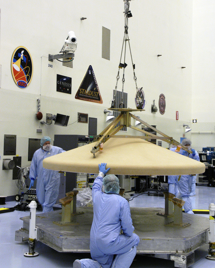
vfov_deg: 35.9
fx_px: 414
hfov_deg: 29.1
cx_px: 117
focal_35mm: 52
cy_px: 118
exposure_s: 1/15
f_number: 7.1
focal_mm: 28
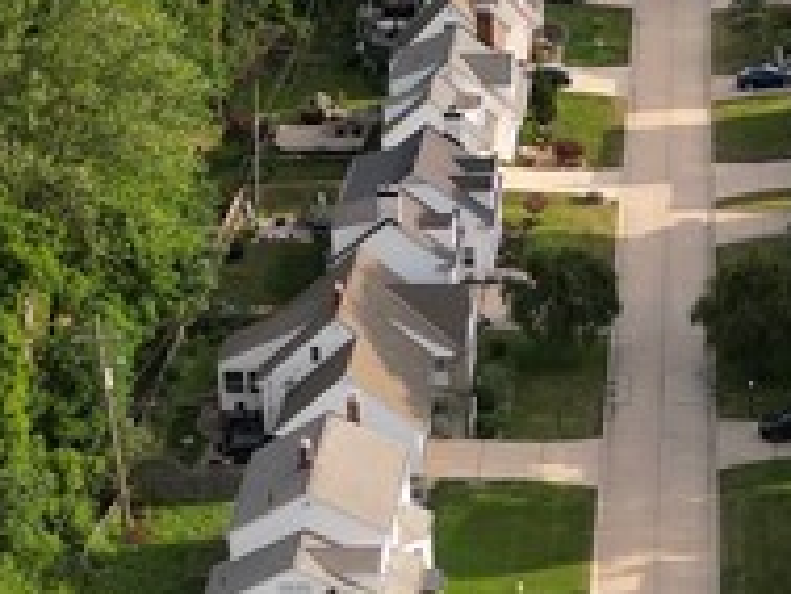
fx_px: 2972
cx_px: 678
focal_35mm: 130
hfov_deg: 15.0
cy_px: 410
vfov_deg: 11.4
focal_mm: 6.72
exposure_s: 1/640
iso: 100
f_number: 1.7
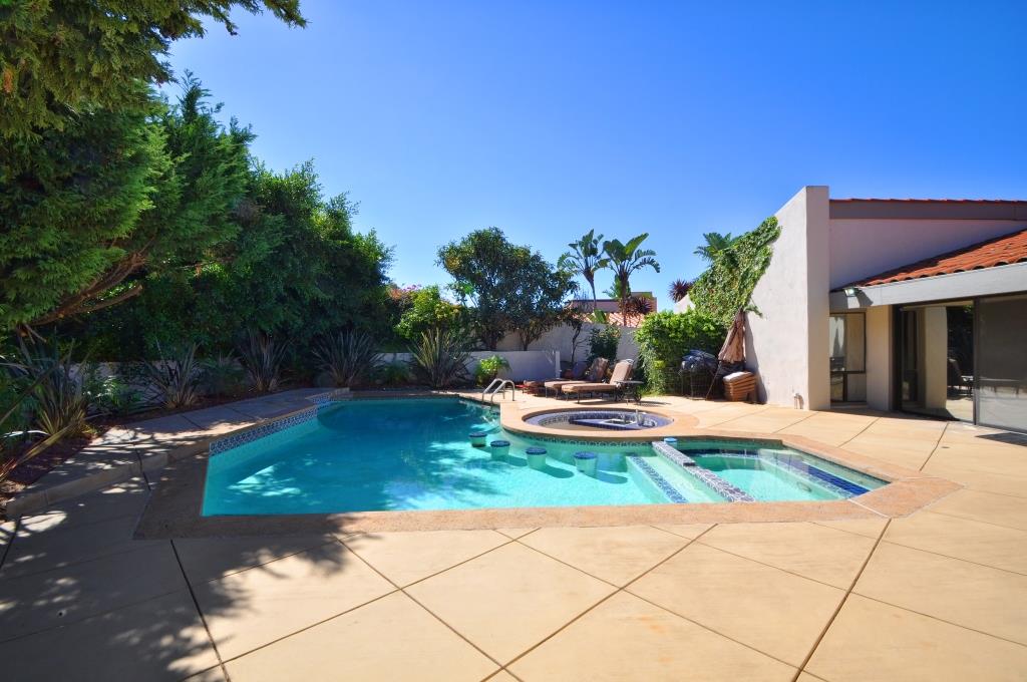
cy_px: 341
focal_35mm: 15
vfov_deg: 77.2
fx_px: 427
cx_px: 514
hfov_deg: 100.5
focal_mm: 10
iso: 250
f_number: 14
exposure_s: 1/200
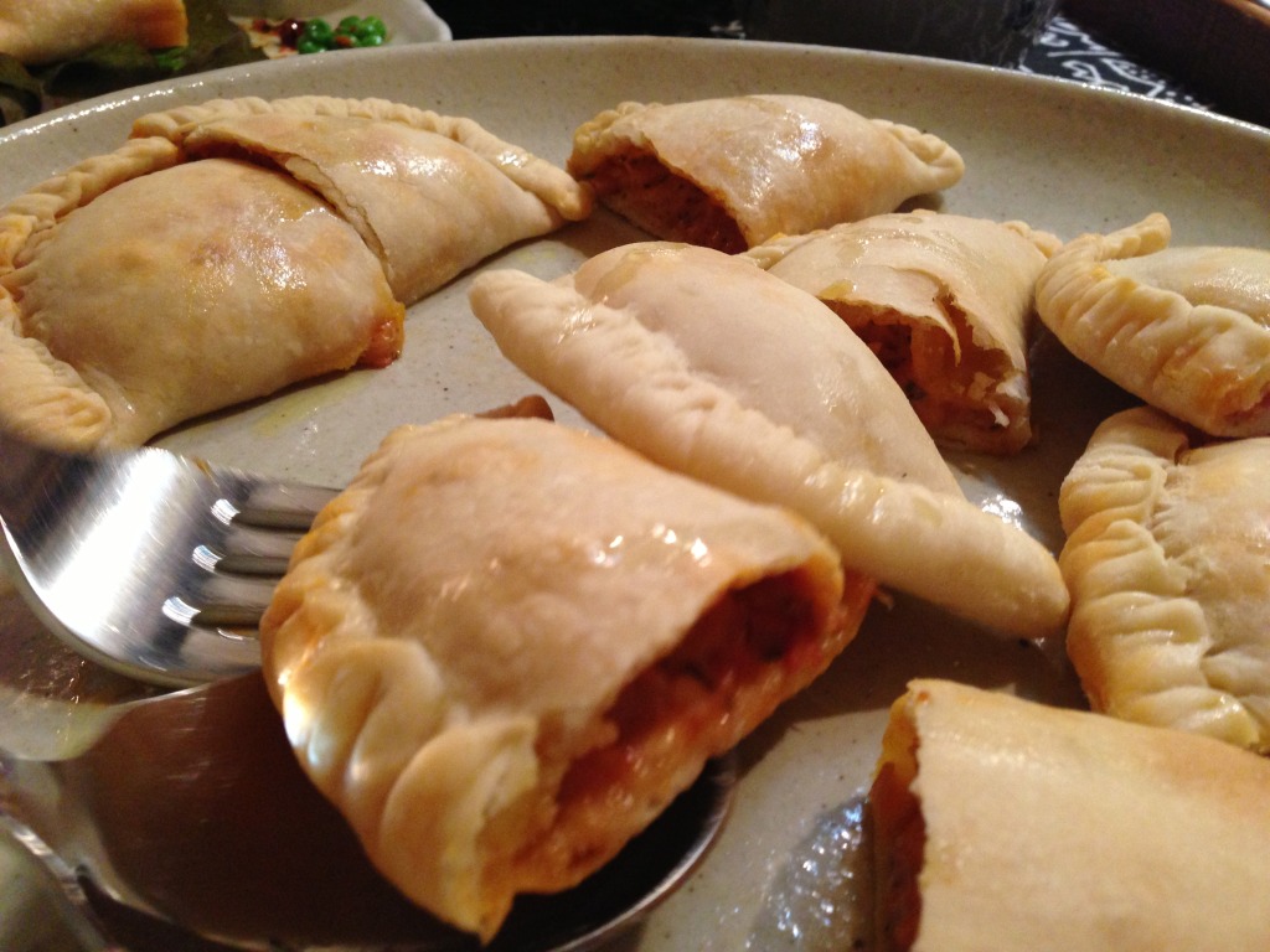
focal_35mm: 33
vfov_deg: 42.9
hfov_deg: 55.4
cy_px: 476
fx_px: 1211
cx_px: 635
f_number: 2.4
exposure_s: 1/20
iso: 250
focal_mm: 4.13
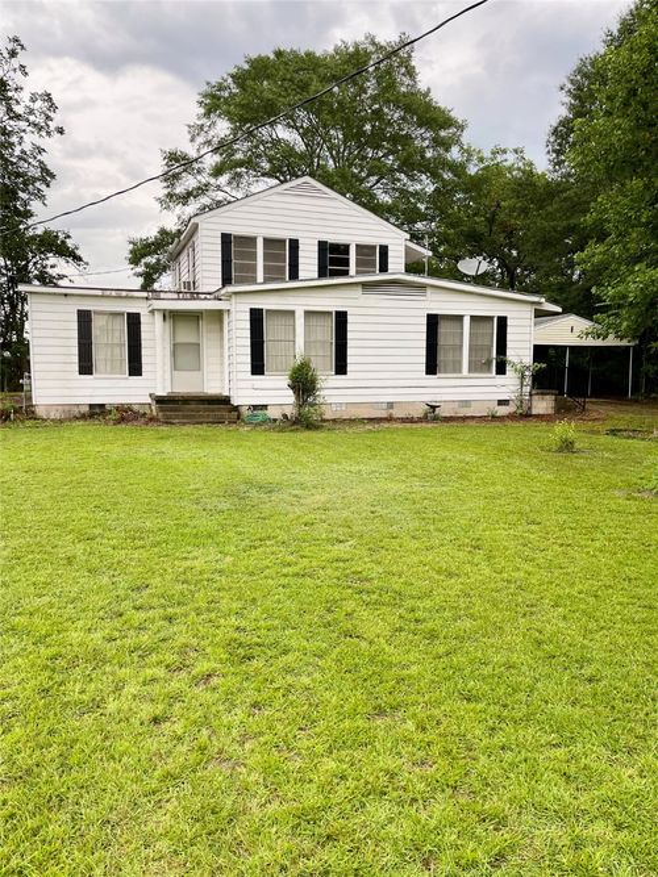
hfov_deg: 53.0
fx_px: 659
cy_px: 438
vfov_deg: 67.3
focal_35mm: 26
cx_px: 329
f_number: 1.6
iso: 64
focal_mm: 5.1
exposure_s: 1/121
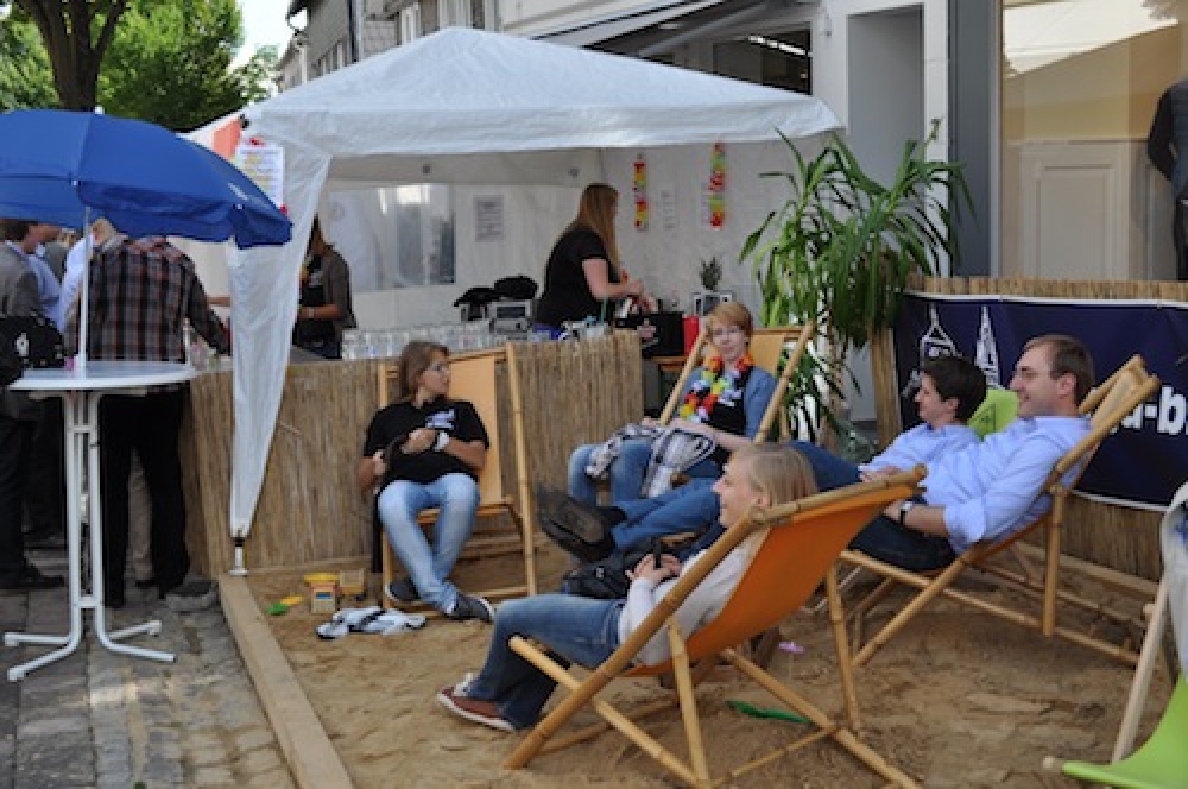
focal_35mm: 48
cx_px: 594
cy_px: 394
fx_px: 1582
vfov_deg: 28.0
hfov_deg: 41.2
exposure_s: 1/200
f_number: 7.1
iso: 200
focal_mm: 32
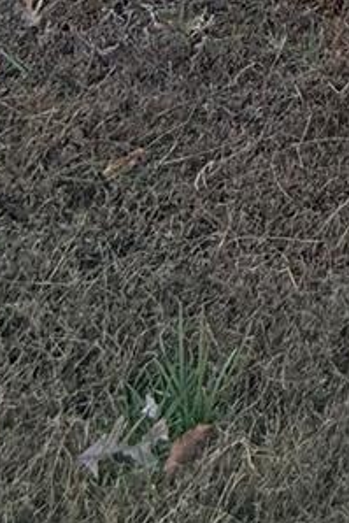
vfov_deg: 16.3
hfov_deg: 14.5
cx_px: 735
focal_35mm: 75
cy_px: -649
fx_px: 1089
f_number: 2.2
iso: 50
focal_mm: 2.22
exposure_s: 1/408
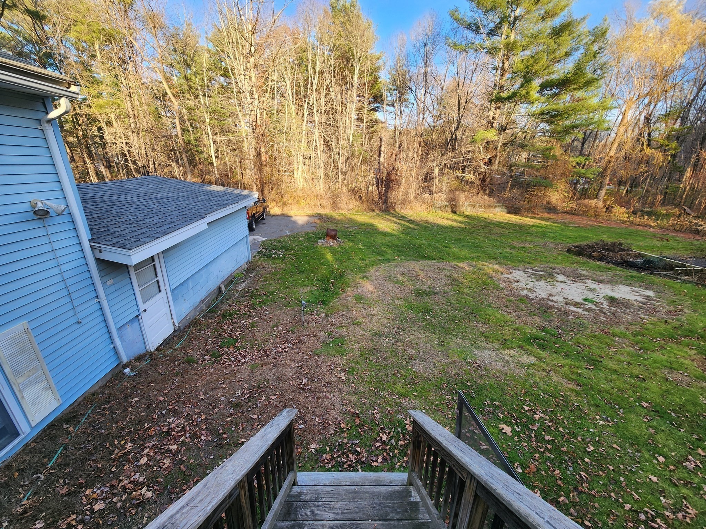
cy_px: 264
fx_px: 265
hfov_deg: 106.2
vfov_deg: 89.9
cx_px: 353
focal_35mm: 13
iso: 50
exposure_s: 1/206
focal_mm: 2.2
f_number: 2.2
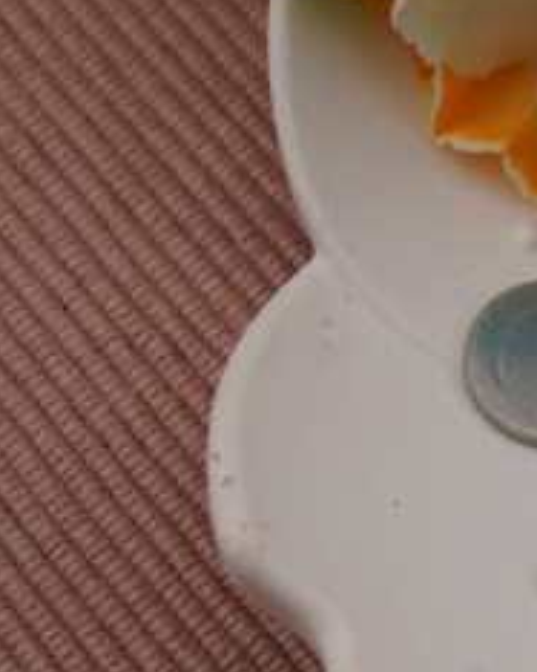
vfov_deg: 18.1
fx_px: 2105
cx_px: 640
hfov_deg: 14.1
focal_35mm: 106
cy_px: 398
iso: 100
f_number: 7.1
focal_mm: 39
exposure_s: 1/80
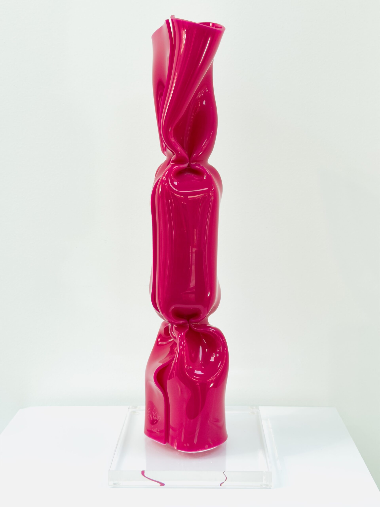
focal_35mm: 48
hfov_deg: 30.3
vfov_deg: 39.7
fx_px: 703
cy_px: 254
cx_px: 190
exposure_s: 1/195
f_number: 1.78
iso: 50
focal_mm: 6.76
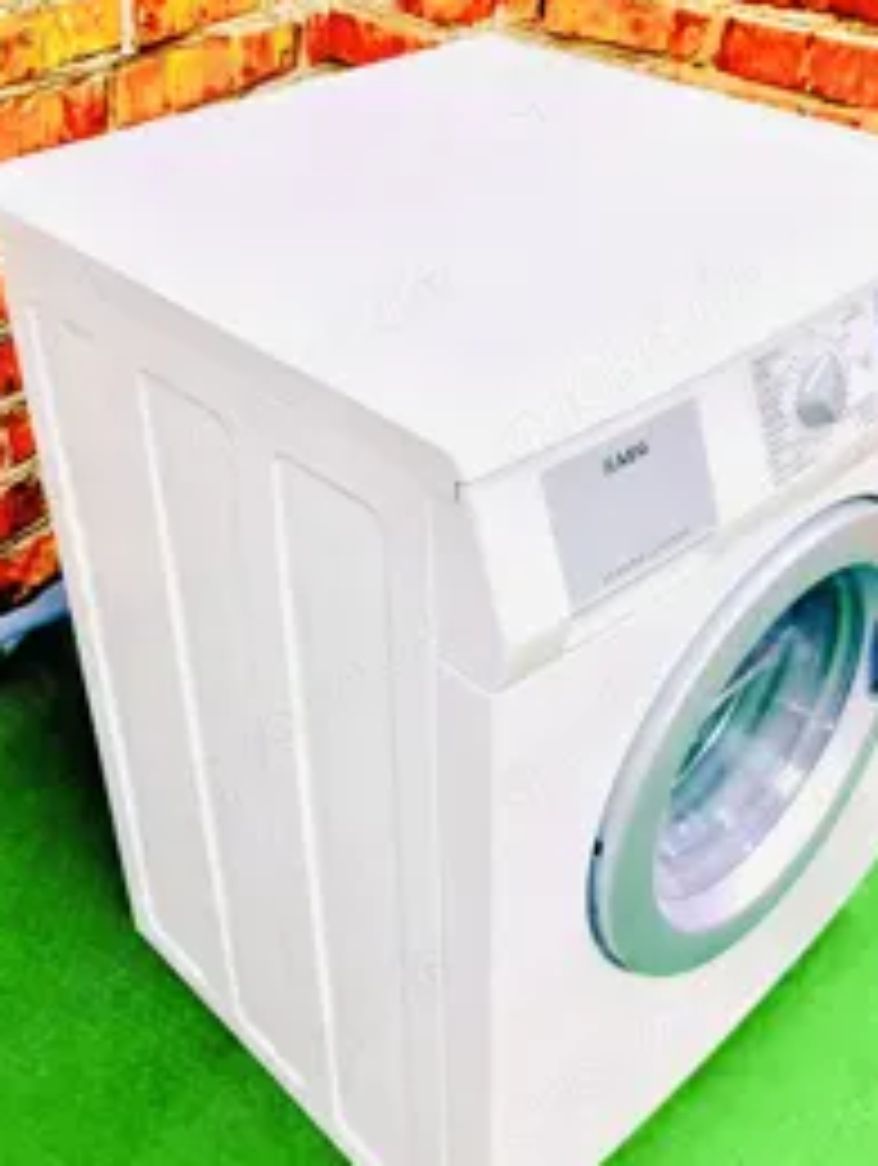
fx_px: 1248
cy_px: 428
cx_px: 482
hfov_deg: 38.7
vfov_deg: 49.5
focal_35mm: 37
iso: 125
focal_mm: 5.23
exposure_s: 1/50
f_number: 1.8
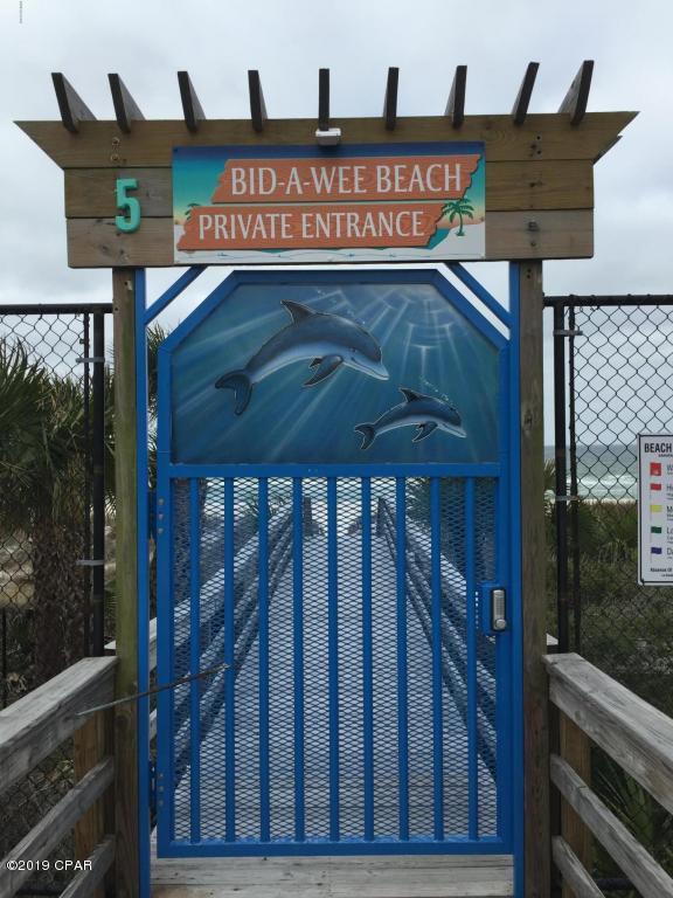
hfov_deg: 48.2
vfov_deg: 61.7
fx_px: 752
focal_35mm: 29
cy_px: 449
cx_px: 336
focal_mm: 4.15
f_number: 2.2
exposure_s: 1/1041
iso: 32
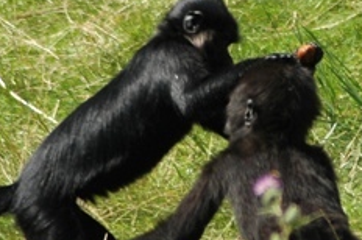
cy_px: 179
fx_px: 10021
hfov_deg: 2.1
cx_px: 130
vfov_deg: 1.4
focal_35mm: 998
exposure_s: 1/640
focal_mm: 270
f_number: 6.3
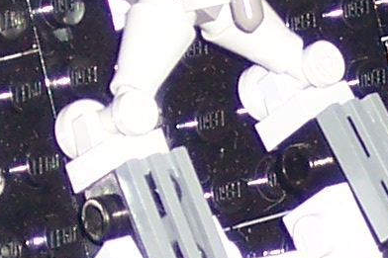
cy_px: 343
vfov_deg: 1.7
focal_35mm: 788
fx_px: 8489
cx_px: 343
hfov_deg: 2.6
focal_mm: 21.3
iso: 100
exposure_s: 1/125
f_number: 4.8
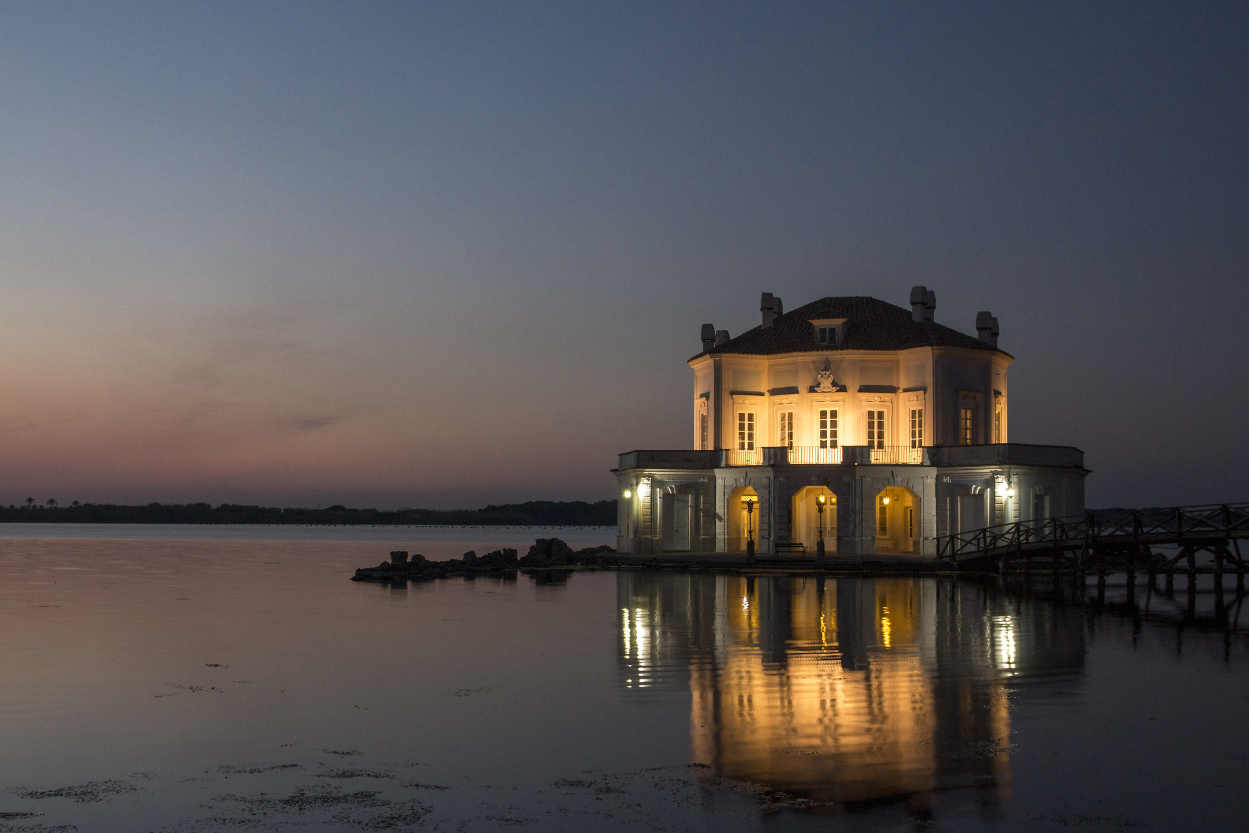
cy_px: 477
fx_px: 1631
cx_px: 577
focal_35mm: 47
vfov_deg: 28.6
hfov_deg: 41.9
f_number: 9
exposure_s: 2.5
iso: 400
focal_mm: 26
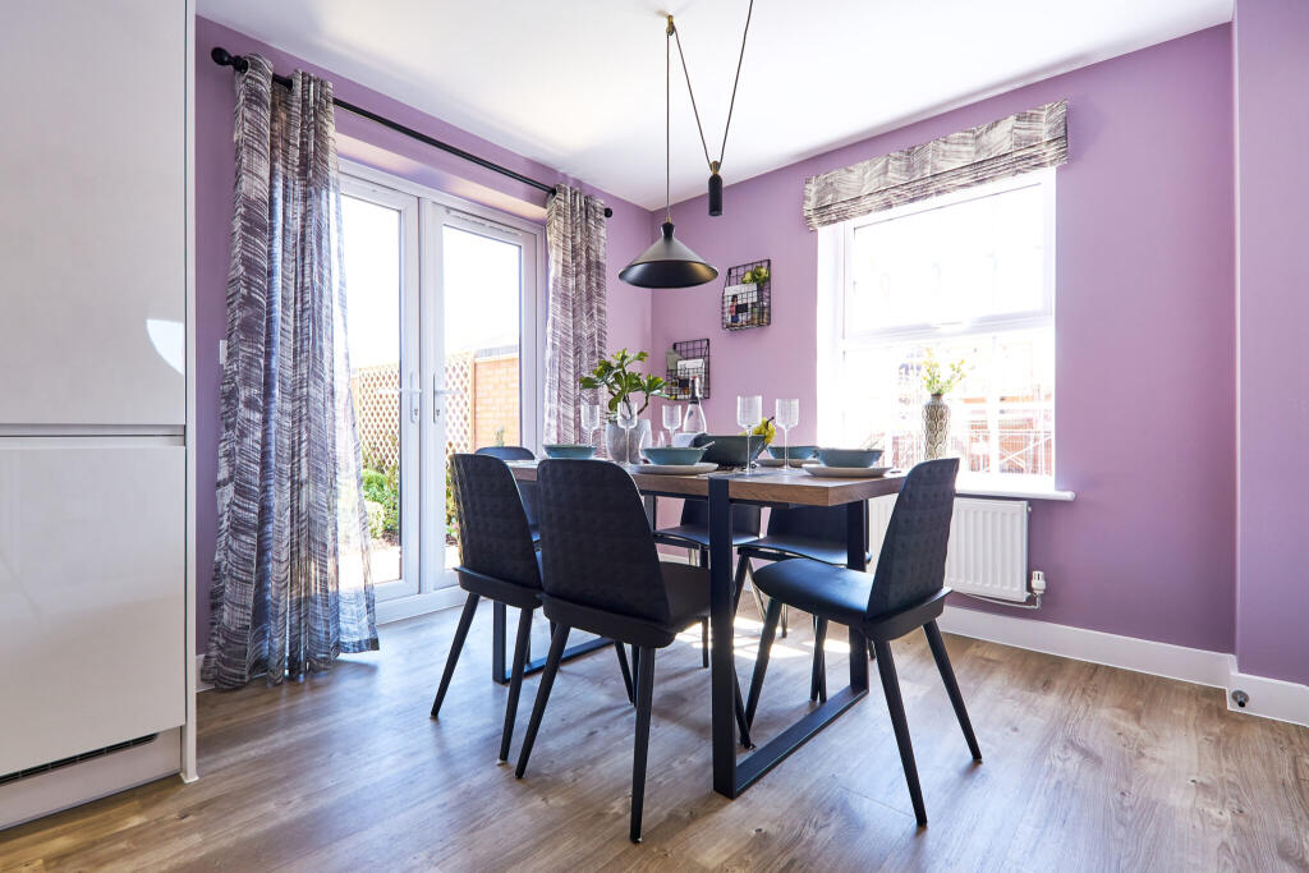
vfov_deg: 77.3
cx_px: 654
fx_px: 545
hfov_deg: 100.4
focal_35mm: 15
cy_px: 436
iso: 200
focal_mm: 10
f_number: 7.1
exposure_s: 1/20
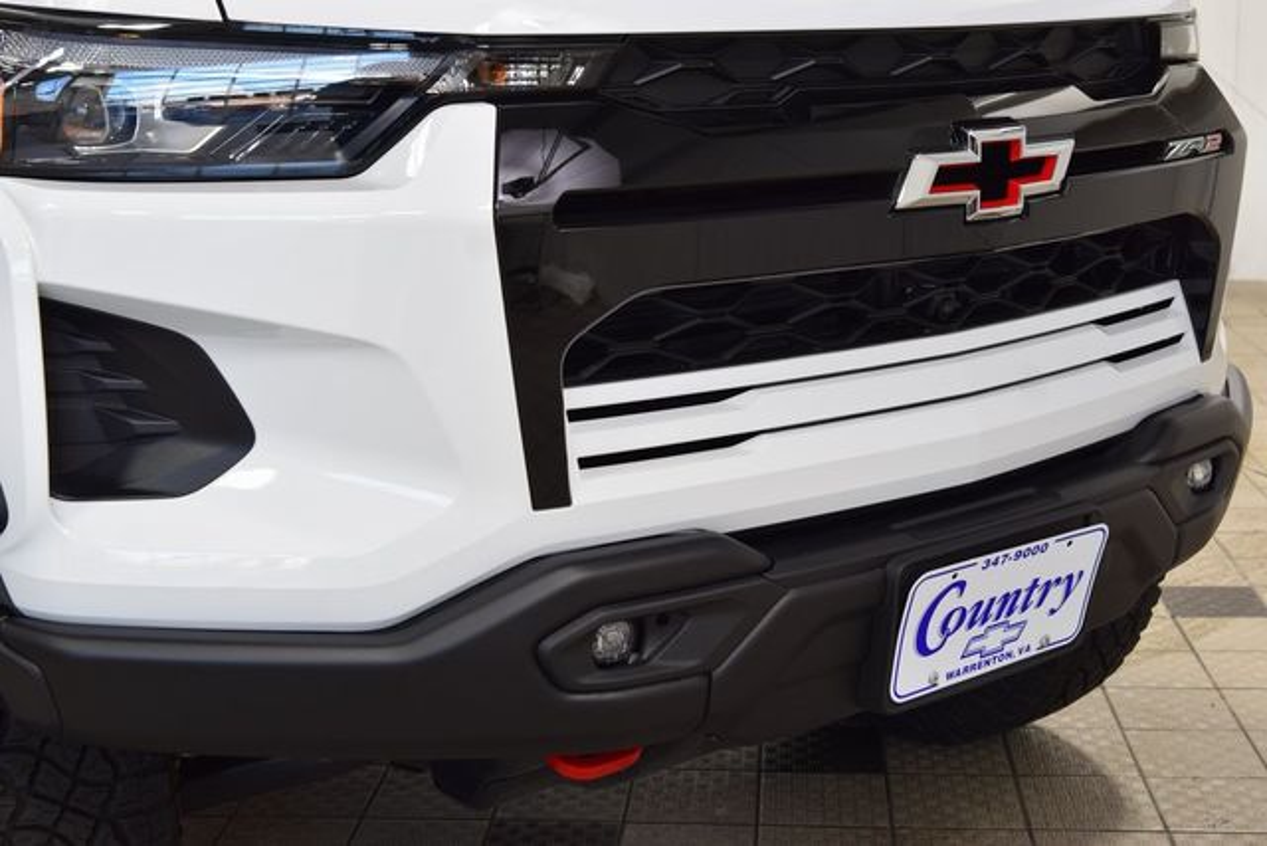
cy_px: 423
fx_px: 1848
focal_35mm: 52
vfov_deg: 25.8
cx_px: 634
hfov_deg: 37.8
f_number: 6.3
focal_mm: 35
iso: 400
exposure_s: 1/15
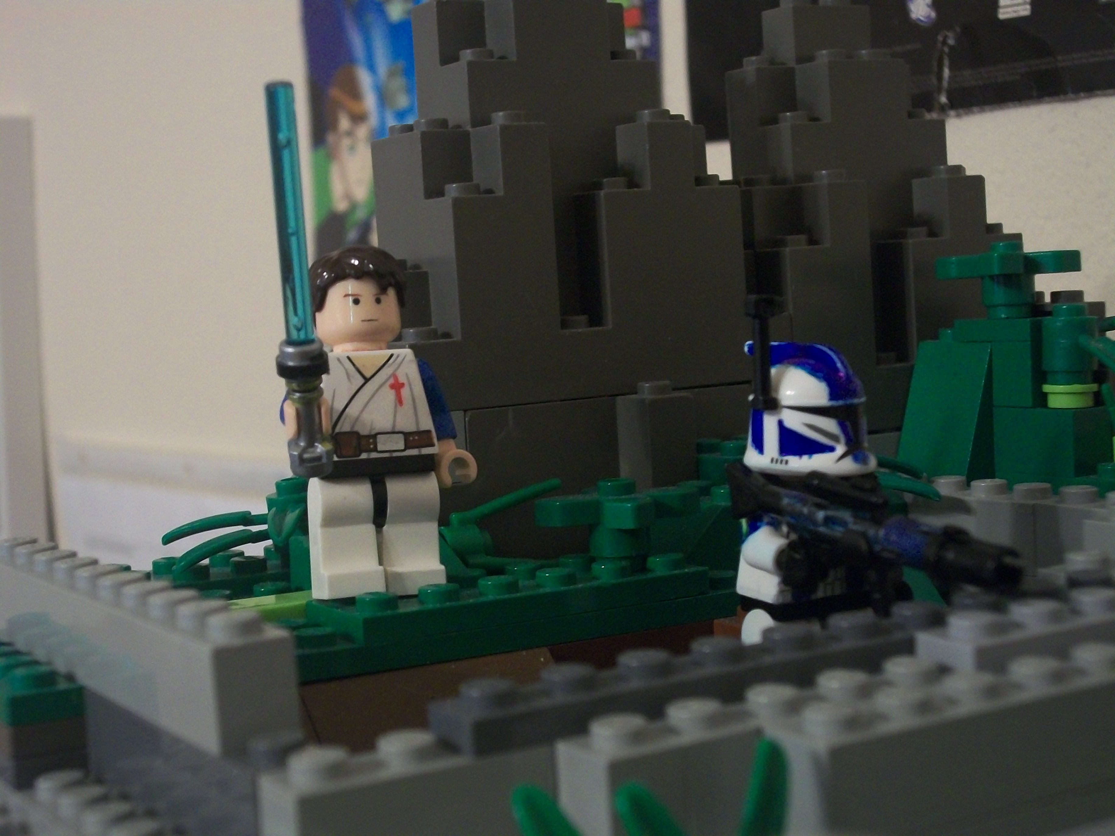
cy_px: 418
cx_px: 558
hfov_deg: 31.2
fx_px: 1997
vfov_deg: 23.7
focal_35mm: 62
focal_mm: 11
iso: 220
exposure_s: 1/8
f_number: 4.1
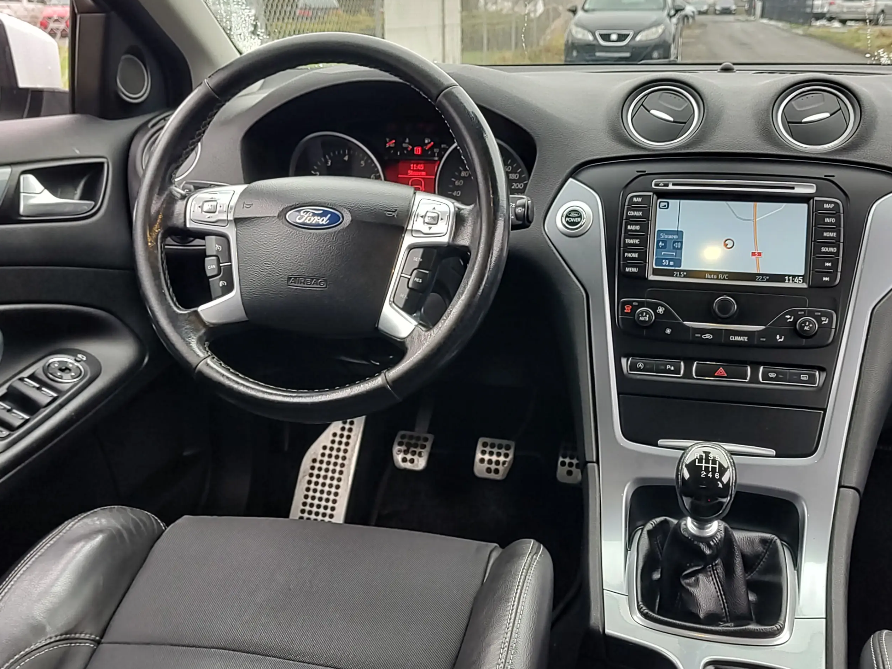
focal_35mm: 35
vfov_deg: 40.7
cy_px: 327
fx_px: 902
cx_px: 489
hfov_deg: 52.5
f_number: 1.8
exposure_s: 1/100
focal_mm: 5.56
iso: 100
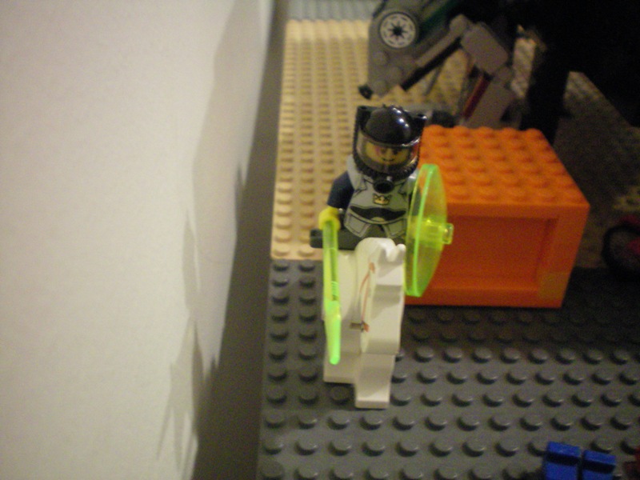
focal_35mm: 38
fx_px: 703
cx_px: 320
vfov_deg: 37.7
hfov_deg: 49.0
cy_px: 240
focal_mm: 6.3
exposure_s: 1/15
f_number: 3.1
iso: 400
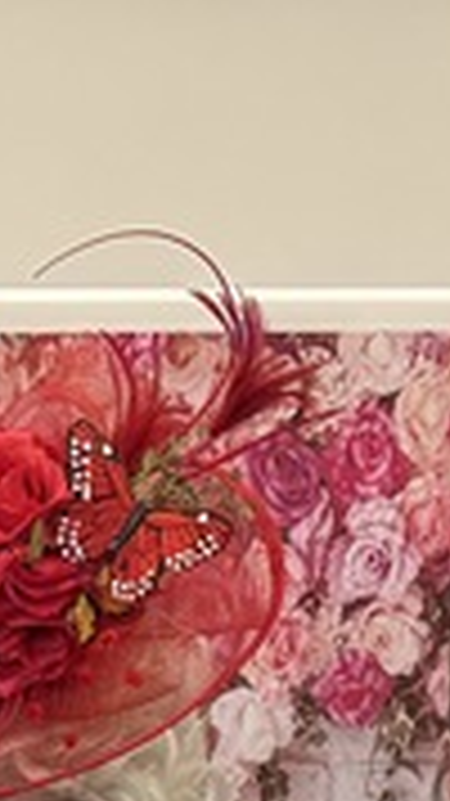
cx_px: -58
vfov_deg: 12.3
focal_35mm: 150
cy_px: 1724
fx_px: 3185
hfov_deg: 8.0
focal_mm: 6.76
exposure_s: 1/120
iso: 160
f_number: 1.78
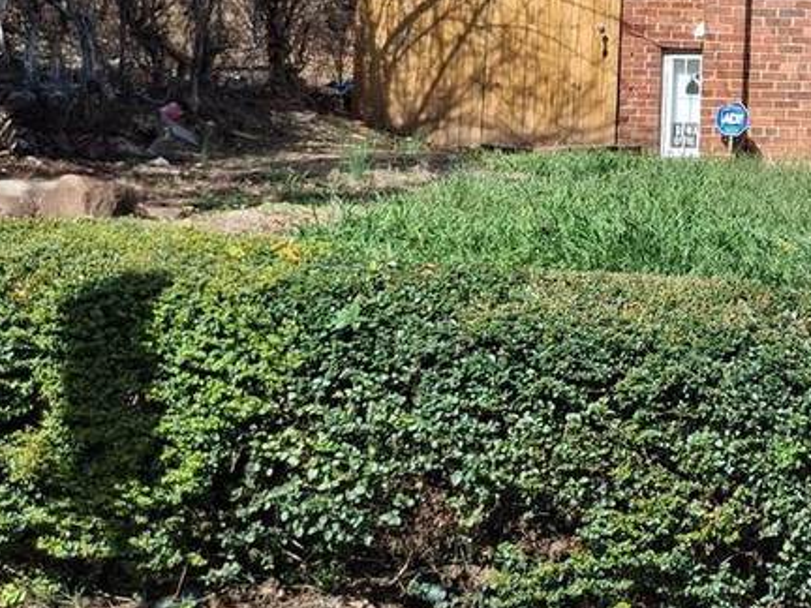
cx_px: 1111
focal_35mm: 74
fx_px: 1734
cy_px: 23
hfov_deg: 22.8
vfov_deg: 19.4
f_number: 1.8
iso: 32
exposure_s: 1/1553
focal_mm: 4.69
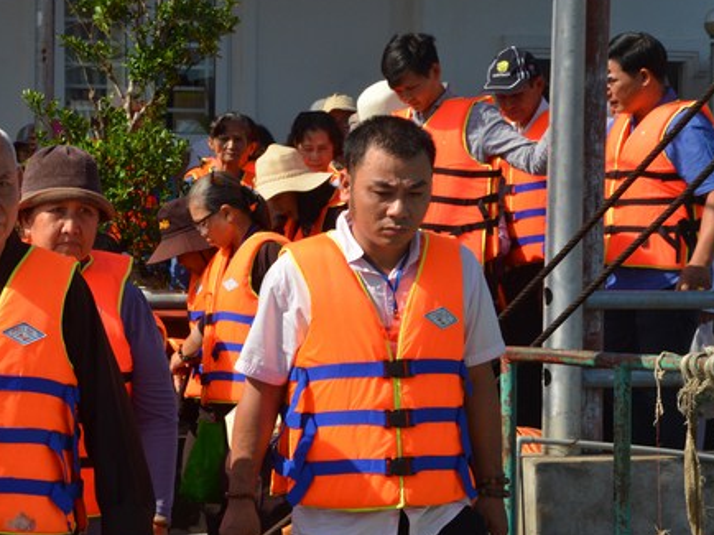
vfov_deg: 9.8
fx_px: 3113
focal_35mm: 151
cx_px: 207
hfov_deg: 13.1
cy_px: 277
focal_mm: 70
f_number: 14
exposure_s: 1/800
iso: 640
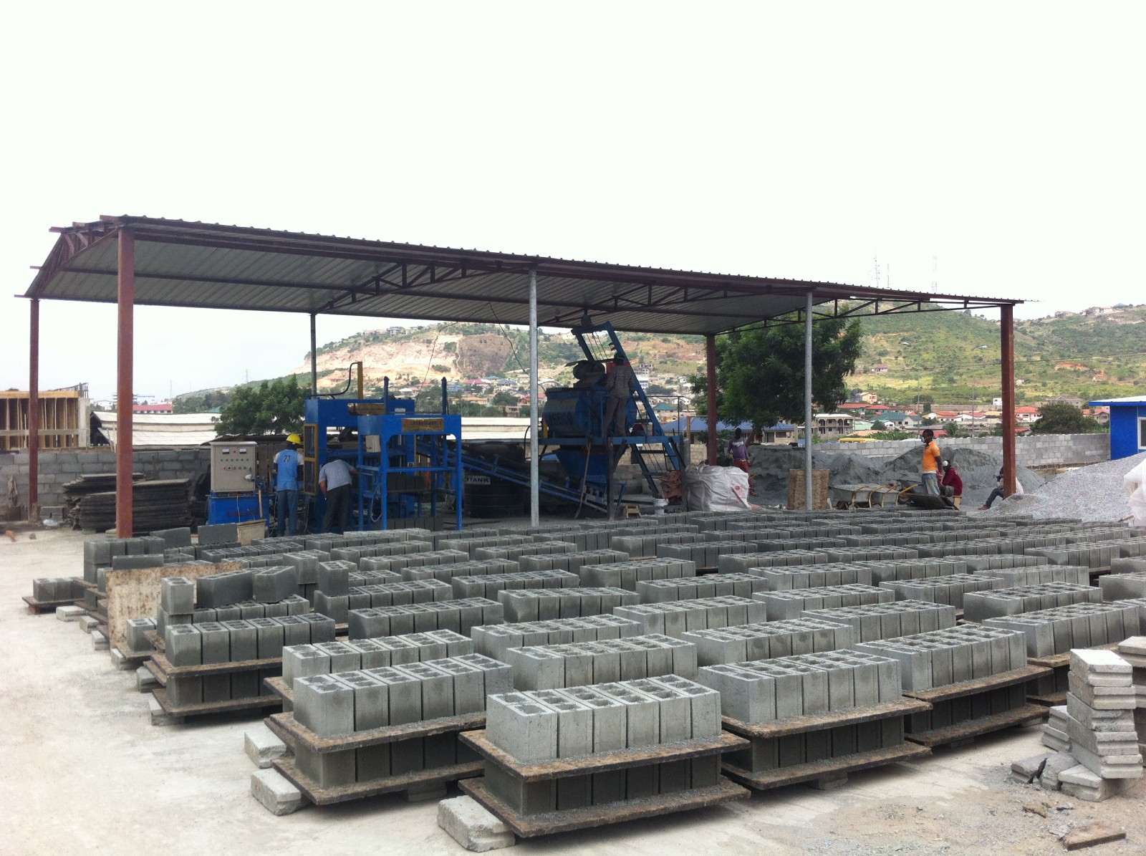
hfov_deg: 52.7
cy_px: 428
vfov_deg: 40.6
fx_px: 1157
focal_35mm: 35
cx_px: 573
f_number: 2.8
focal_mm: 3.85
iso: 80
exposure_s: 1/726
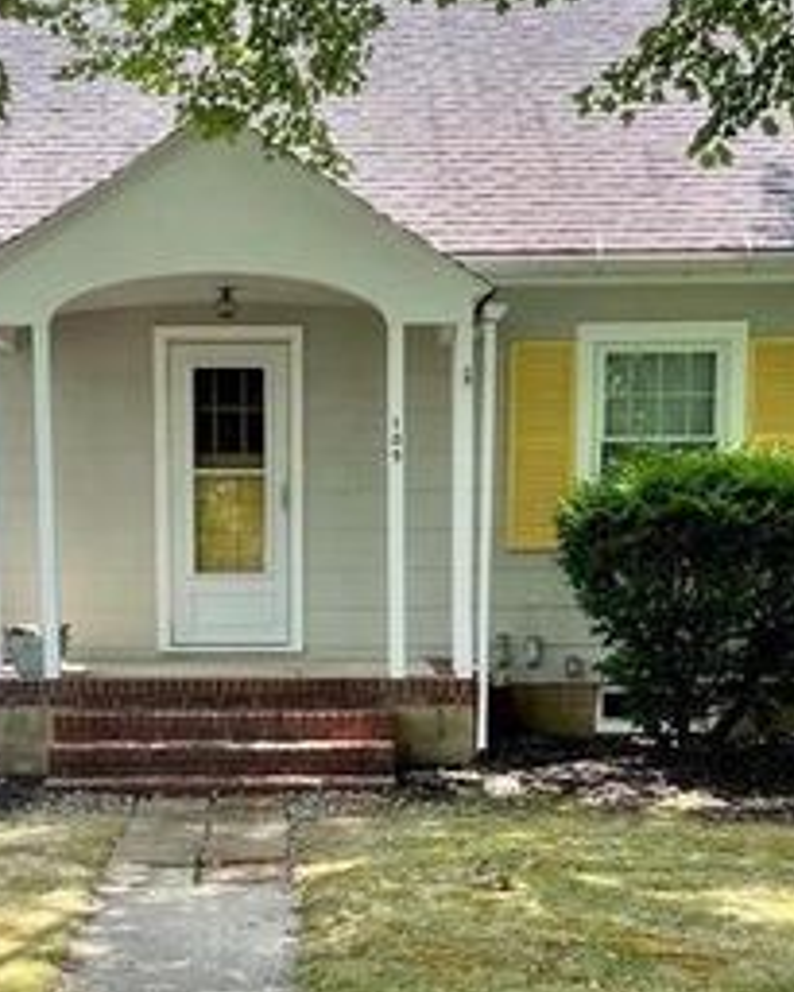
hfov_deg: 23.1
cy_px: 765
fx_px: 1938
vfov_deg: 28.2
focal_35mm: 66
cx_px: 287
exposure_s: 1/428
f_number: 1.6
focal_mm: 4.2
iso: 32
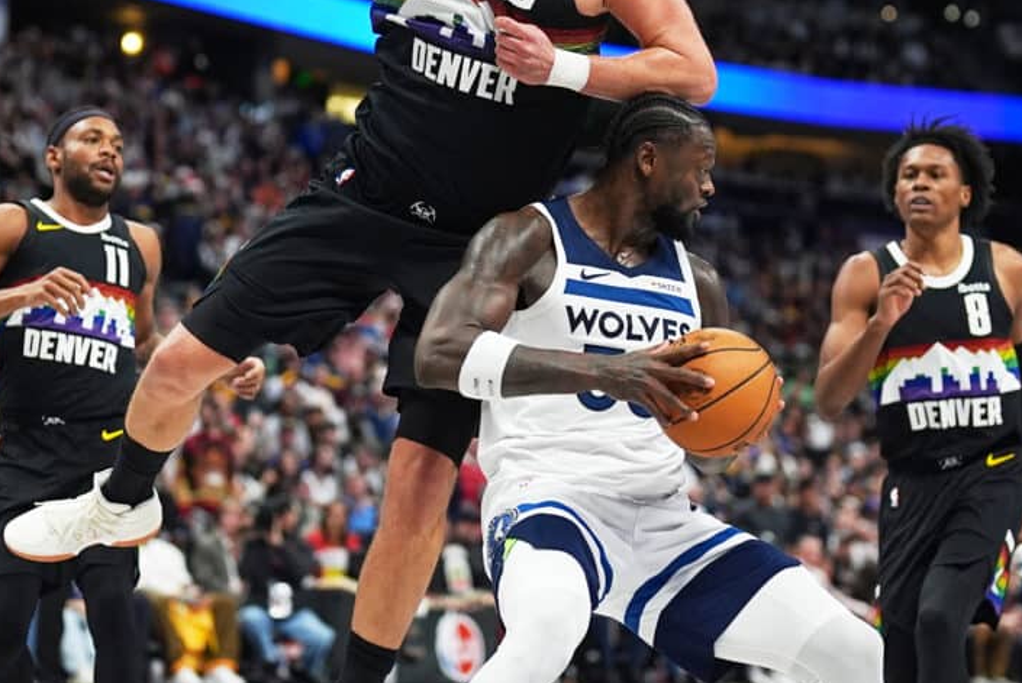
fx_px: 3096
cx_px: 564
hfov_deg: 18.7
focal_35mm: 109
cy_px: 214
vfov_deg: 12.6
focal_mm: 50
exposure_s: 1/3200
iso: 1250
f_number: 1.4
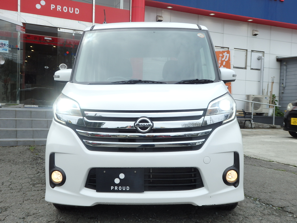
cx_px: 148
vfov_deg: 38.7
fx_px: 317
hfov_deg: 50.1
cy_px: 112
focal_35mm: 37
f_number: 10.1
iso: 125
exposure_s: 1/640
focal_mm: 6.6
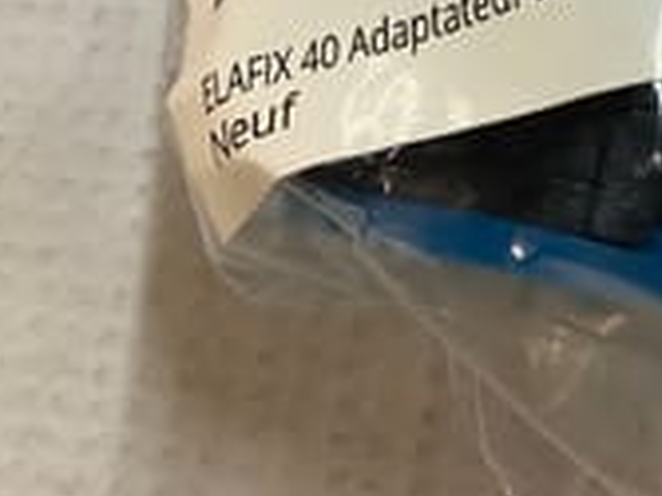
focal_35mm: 93
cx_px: 551
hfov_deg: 20.8
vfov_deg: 15.0
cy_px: -188
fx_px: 1777
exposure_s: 1/50
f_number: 2.4
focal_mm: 3.3
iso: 160
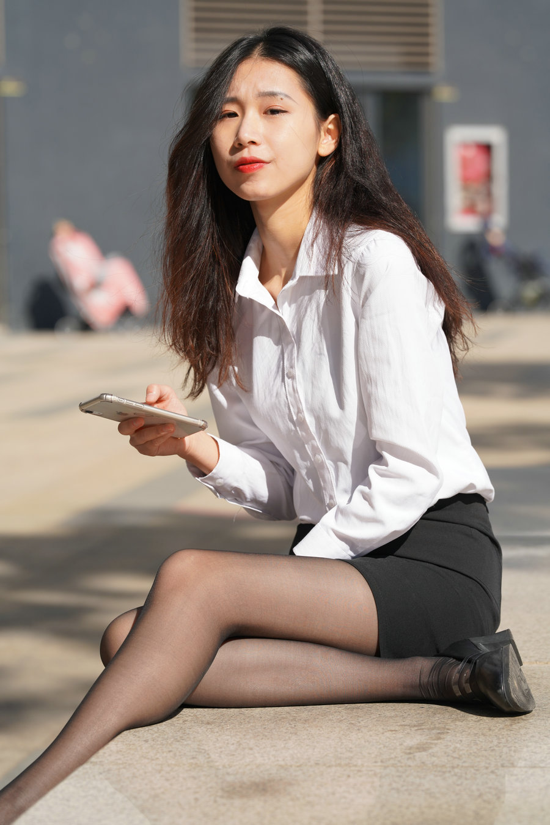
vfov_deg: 15.2
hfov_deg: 10.2
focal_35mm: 135
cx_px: 275
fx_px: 3092
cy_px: 412
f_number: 5.6
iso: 250
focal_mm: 135
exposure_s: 1/1250
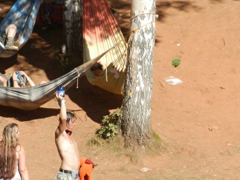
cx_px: 66
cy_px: 41
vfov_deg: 2.8
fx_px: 3659
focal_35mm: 528
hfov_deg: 3.8
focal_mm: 50.8
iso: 160
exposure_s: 1/640
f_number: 5.3
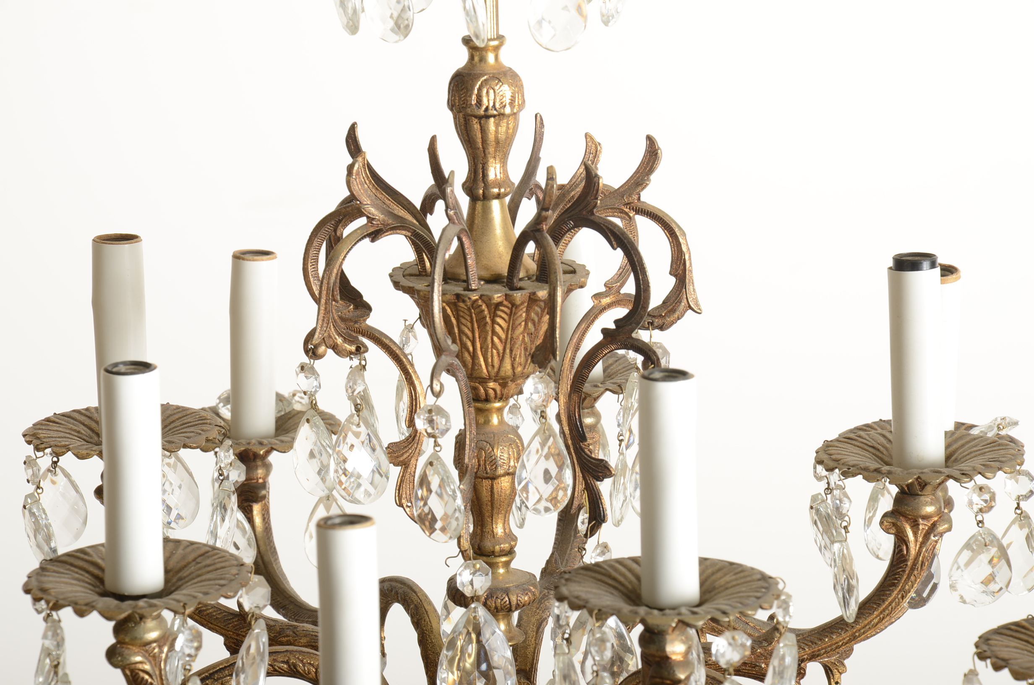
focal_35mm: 158
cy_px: 342
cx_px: 517
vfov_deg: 8.7
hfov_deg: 13.1
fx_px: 4514
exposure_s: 1/200
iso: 160
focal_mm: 105
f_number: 13
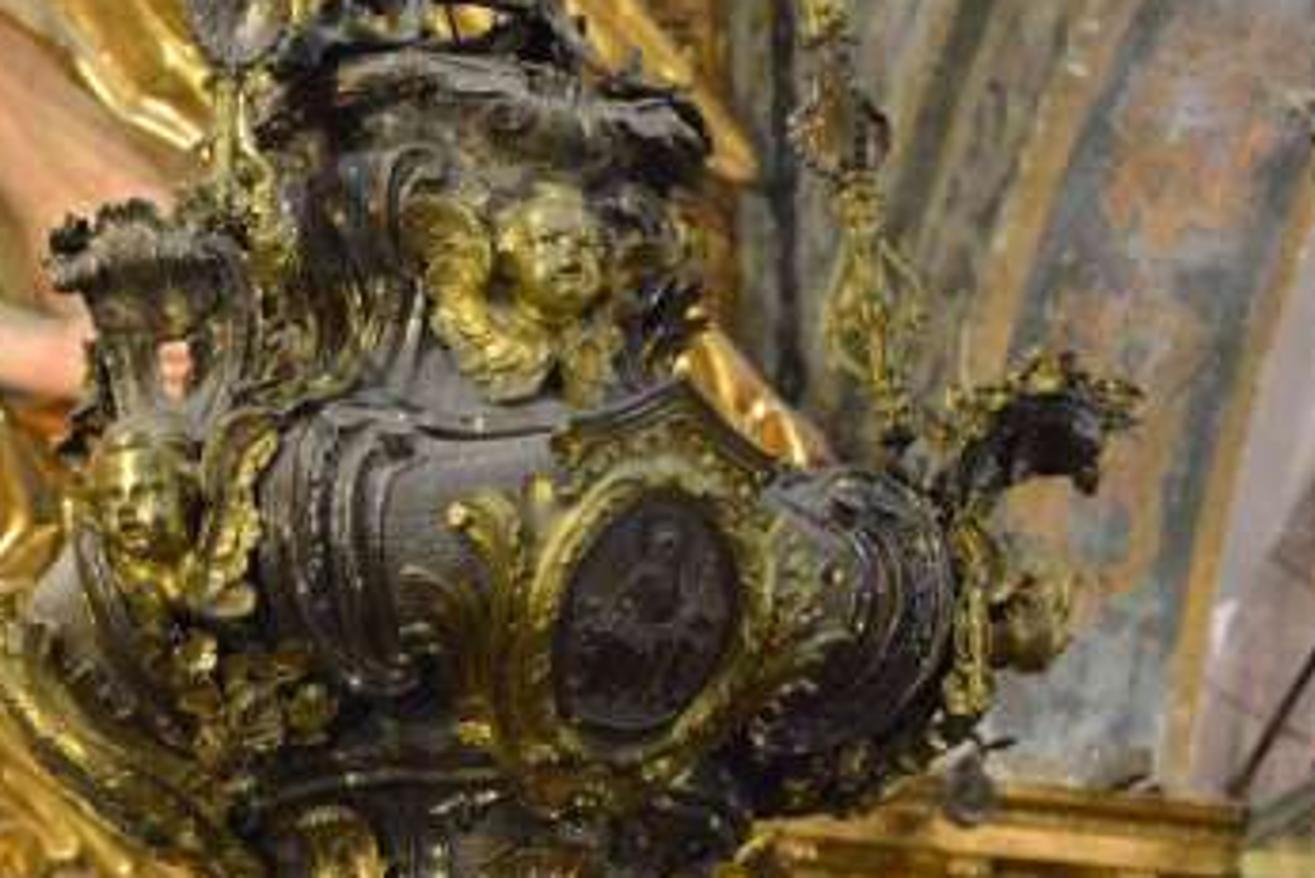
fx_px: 10999
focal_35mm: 301
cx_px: 521
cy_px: 574
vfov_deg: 4.6
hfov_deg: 6.8
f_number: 6.3
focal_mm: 130
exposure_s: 1/60
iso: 6400
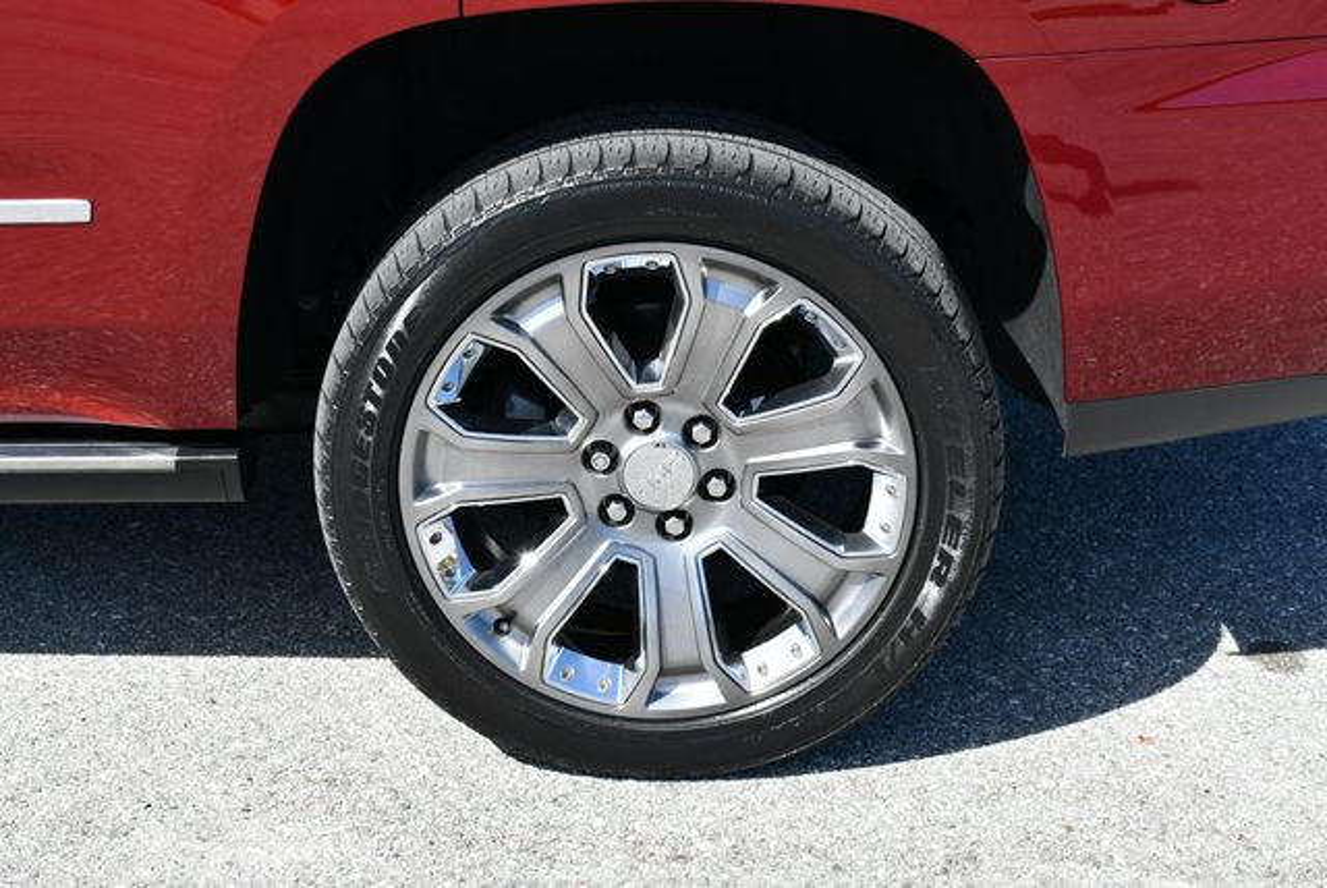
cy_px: 444
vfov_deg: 21.3
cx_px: 664
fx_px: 2361
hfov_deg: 31.4
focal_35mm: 64
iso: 160
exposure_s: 1/250
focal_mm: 32
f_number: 8
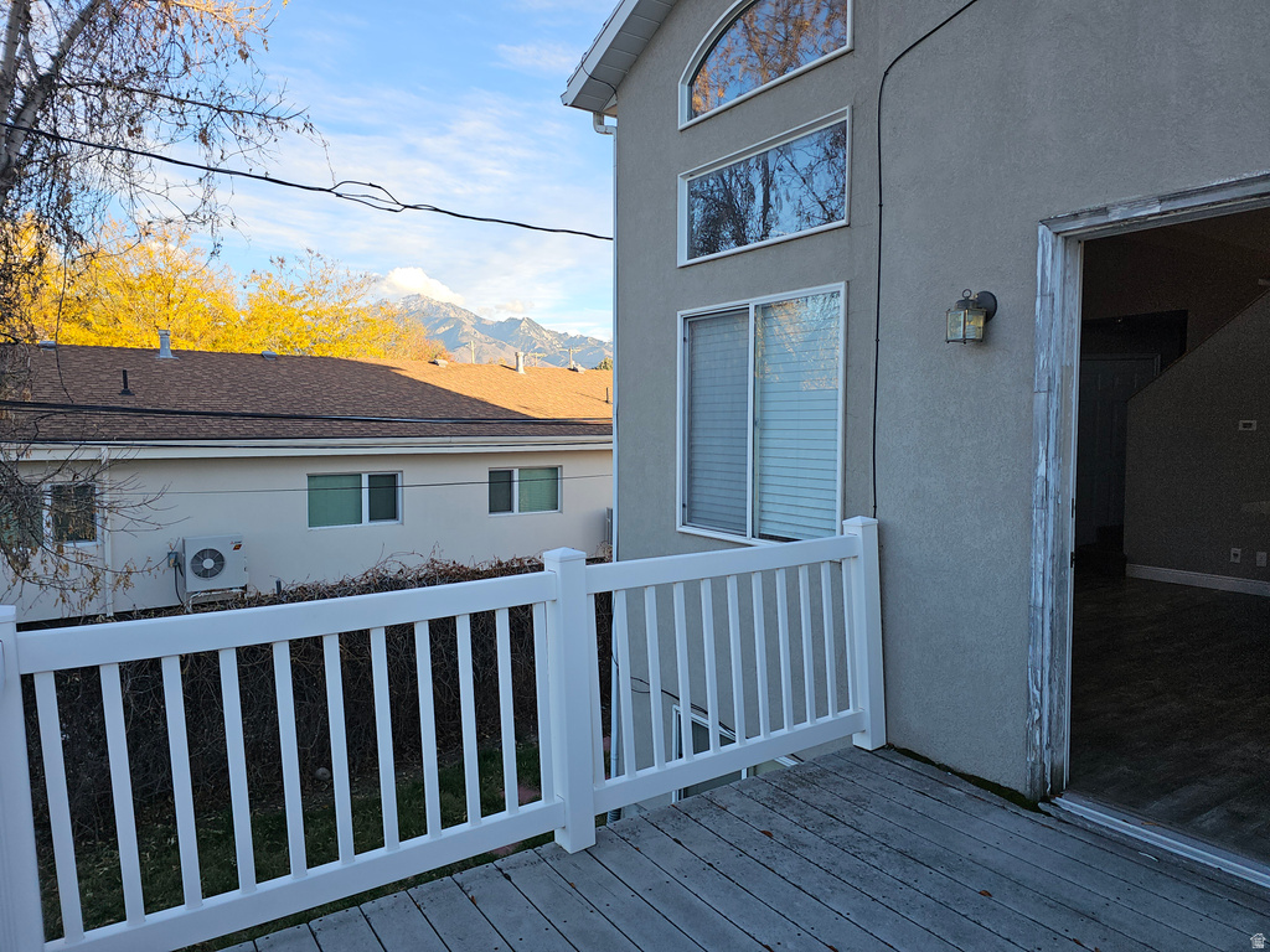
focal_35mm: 23
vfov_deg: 58.9
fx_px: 844
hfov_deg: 73.9
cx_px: 635
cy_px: 476
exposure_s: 1/153
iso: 10
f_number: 1.7
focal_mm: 6.3
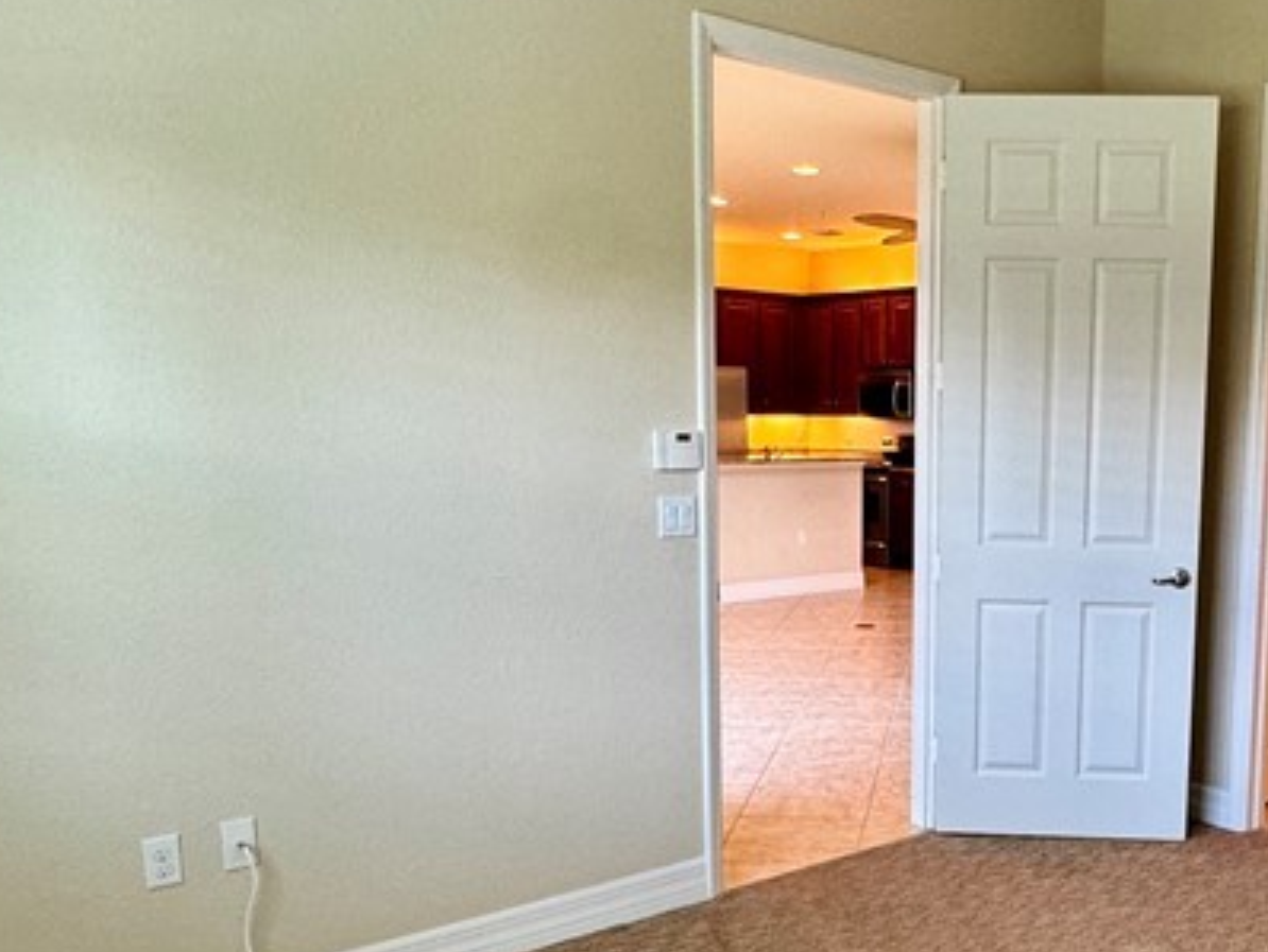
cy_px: 615
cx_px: 972
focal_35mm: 36
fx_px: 1319
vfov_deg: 39.3
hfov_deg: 49.0
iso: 200
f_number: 2.2
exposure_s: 1/120
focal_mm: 2.22
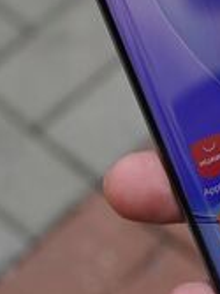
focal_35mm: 145
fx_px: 1230
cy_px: 142
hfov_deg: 10.1
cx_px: 250
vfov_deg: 13.6
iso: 320
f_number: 6.3
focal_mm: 41
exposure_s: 1/160
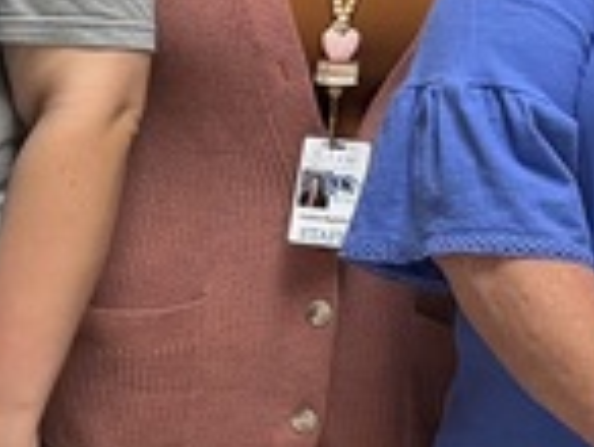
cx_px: -395
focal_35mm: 168
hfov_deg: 11.1
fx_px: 2888
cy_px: 467
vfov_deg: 8.8
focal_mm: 6.76
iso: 250
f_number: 1.78
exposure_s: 1/60
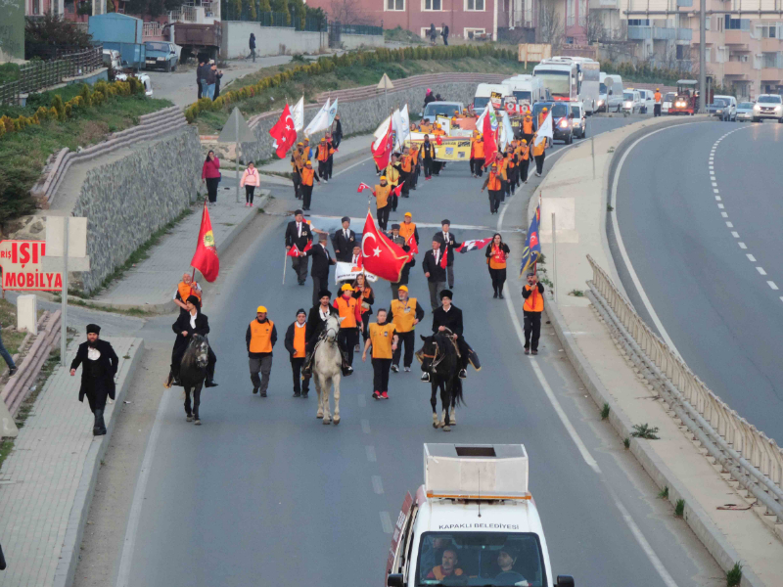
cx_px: 392
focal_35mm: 275
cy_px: 294
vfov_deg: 5.4
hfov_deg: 7.2
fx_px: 6220
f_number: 4.7
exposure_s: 1/80
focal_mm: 49
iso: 400
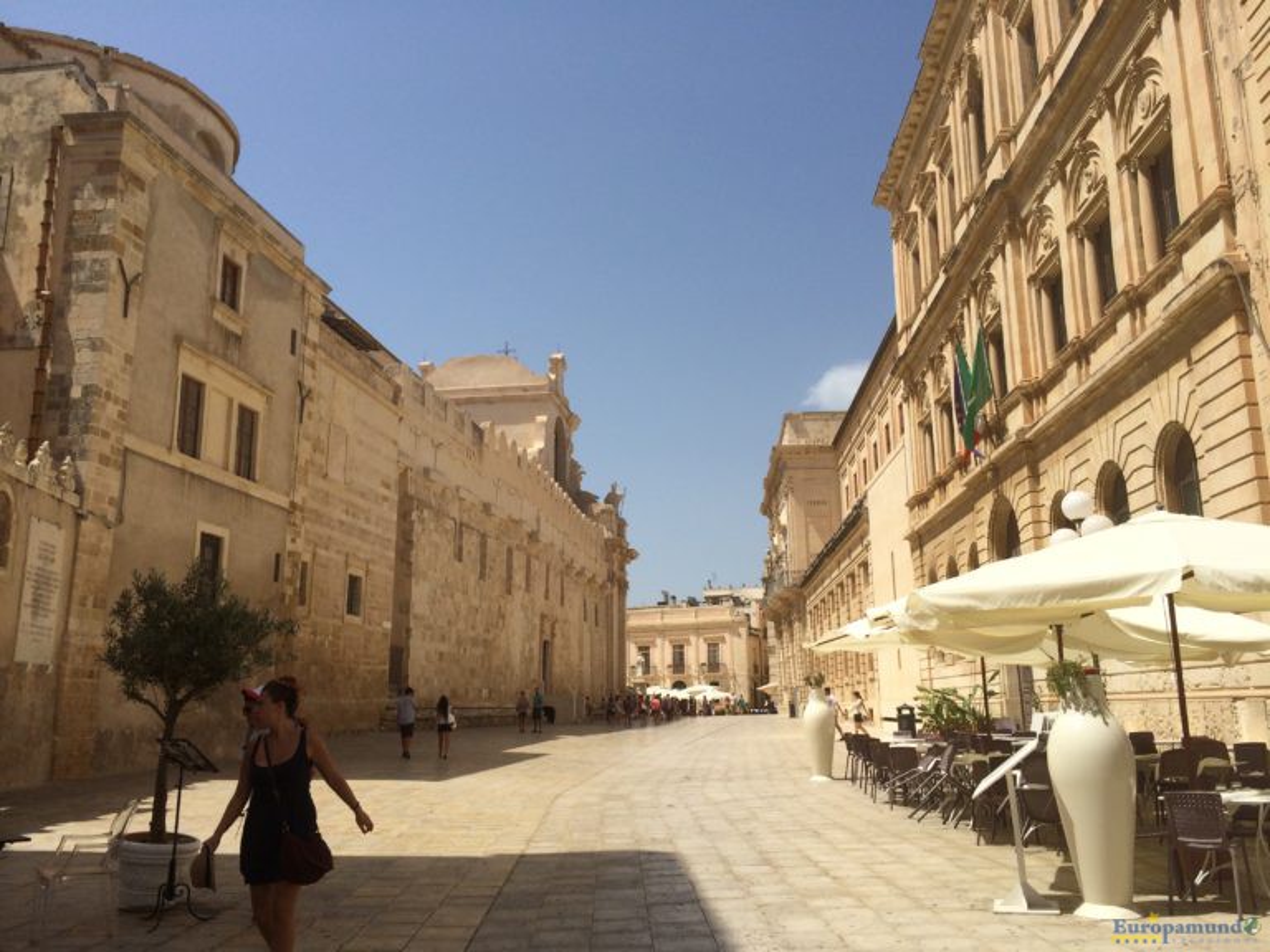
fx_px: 1101
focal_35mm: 30
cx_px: 635
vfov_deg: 46.8
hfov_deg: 60.0
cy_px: 476
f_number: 2.2
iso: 40
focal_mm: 4.12
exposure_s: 1/3425
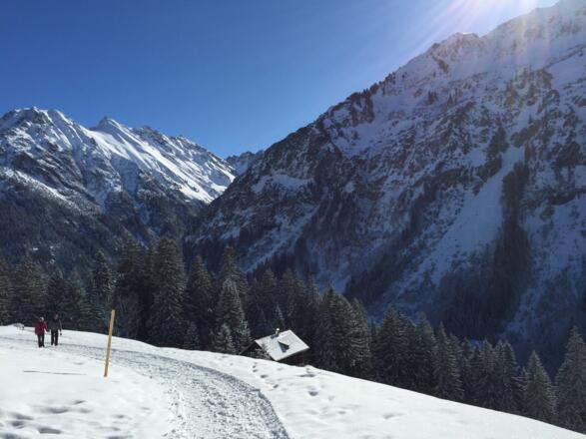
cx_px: 293
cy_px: 220
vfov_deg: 48.2
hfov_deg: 61.7
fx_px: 491
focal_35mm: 29
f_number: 2.2
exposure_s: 1/5650
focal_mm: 4.15
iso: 32
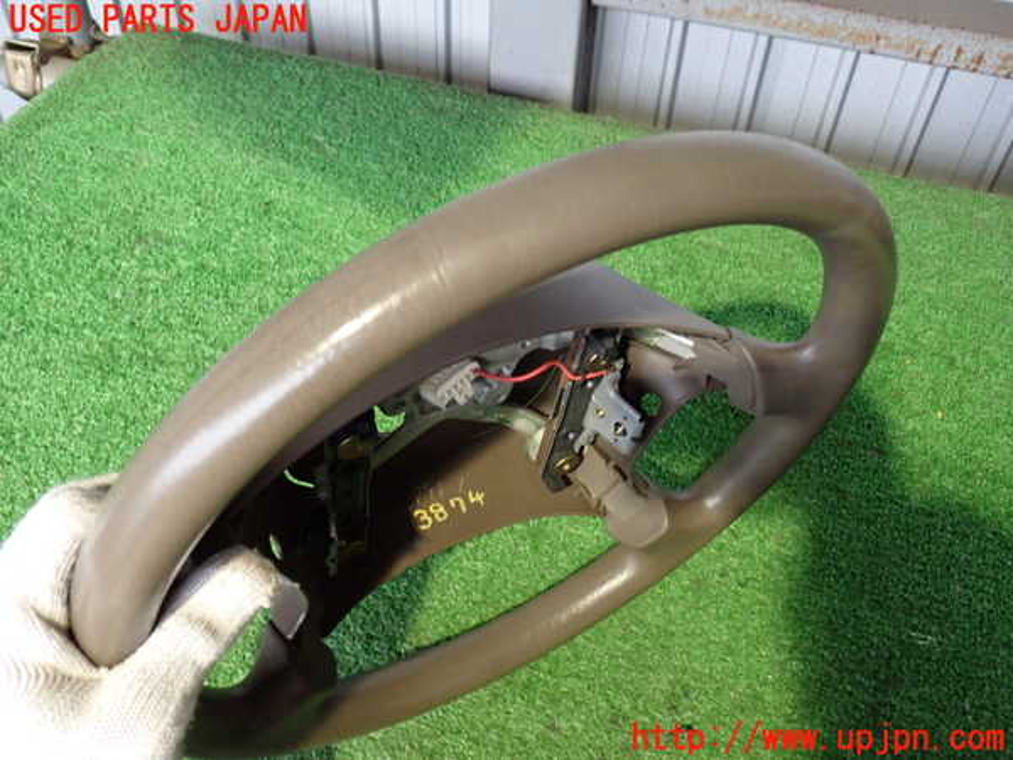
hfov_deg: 56.8
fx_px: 936
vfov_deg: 44.2
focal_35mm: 32
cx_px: 506
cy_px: 380
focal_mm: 5.79
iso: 800
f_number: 2.4
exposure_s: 1/25
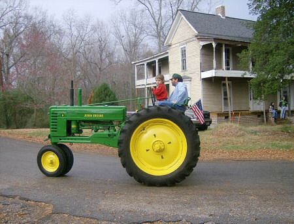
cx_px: 147
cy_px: 112
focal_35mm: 36
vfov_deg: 40.0
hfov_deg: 51.1
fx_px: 307
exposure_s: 1/164
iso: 100
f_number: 2.8
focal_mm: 6
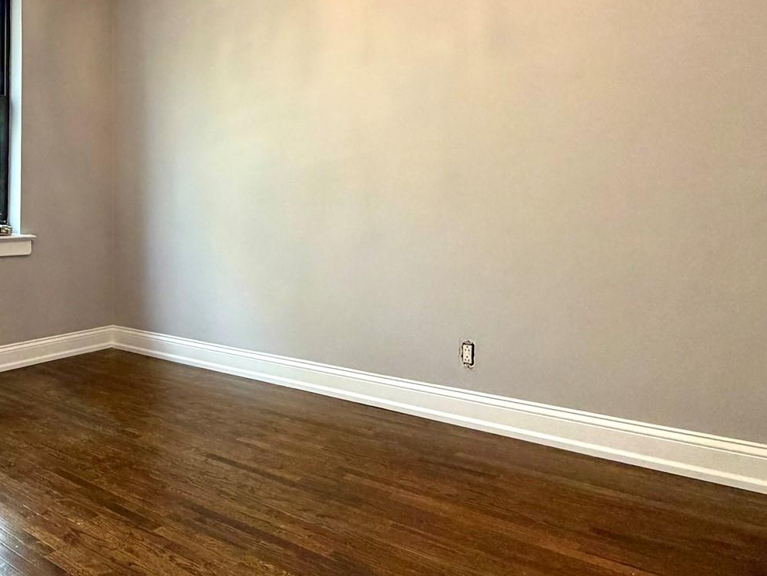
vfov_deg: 47.4
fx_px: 643
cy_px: 190
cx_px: 228
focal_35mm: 29
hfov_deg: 59.5
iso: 250
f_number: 2.2
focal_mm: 2.22
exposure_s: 1/60
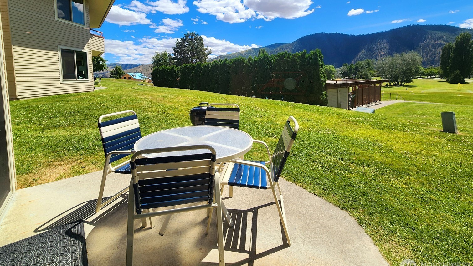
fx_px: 188
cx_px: 230
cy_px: 92
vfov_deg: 68.9
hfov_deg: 103.0
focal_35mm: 15
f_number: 2.2
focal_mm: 2.2
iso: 50
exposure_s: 1/1429
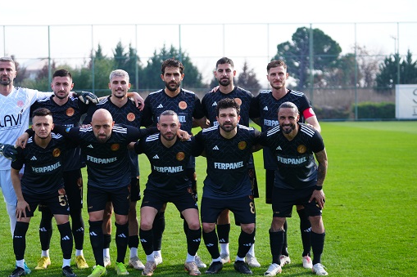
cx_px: 165
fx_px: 996
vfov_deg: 15.9
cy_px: 143
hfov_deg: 23.6
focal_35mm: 86
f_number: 2.8
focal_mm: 70
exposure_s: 1/800
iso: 160
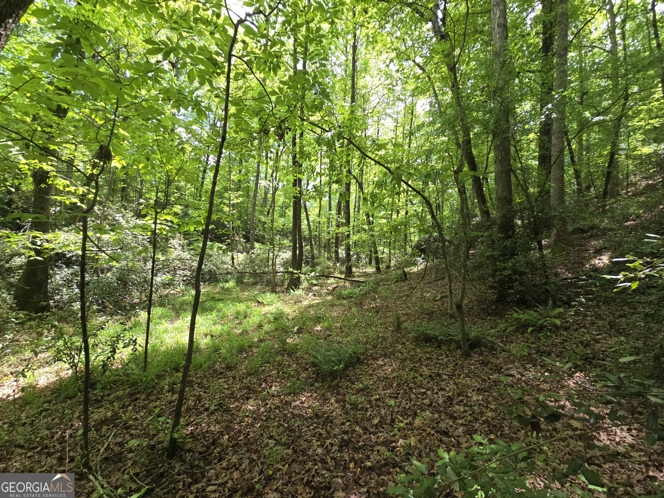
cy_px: 249
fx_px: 249
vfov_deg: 89.9
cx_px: 332
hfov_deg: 106.2
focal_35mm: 13
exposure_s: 1/155
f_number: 2.2
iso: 50
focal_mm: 2.2
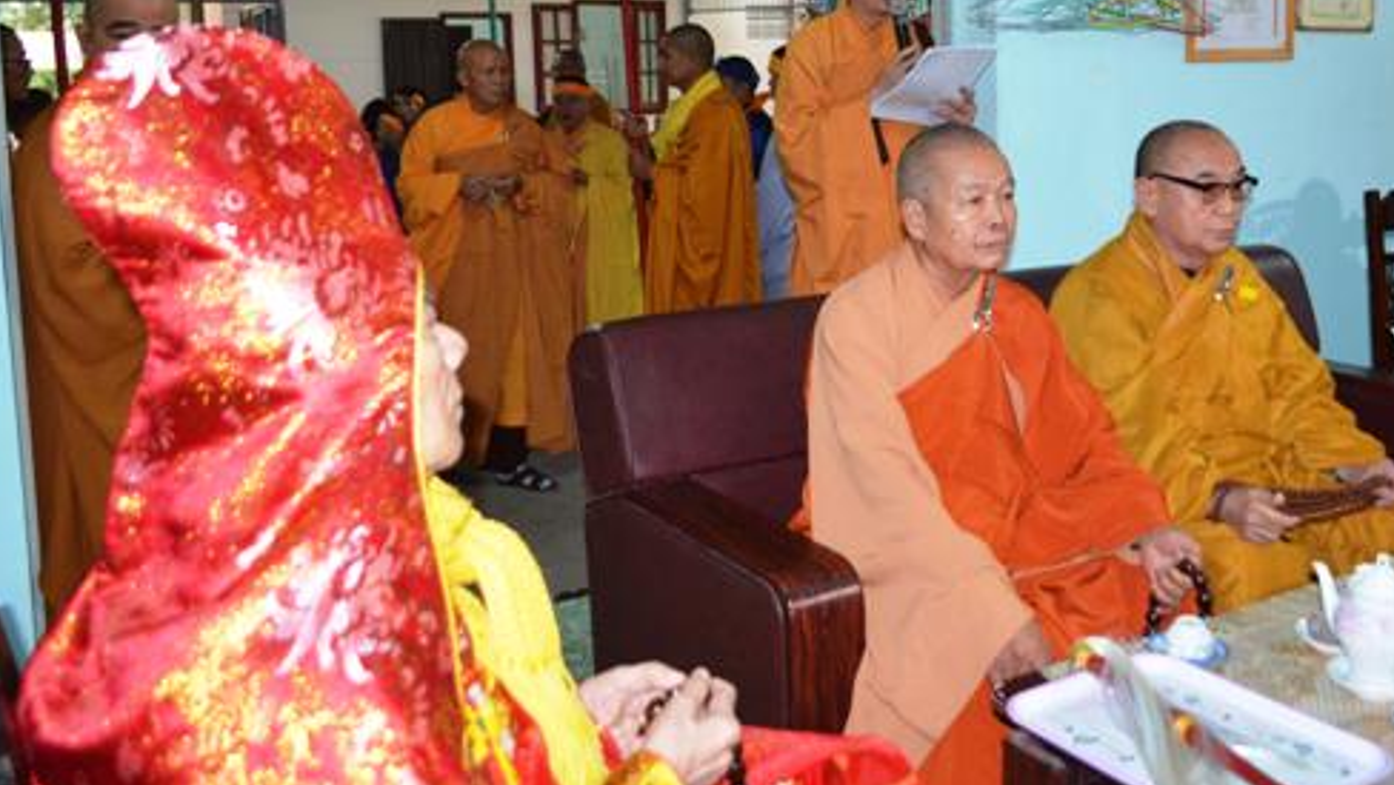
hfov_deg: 53.5
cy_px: 188
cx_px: 860
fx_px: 1368
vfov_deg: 31.4
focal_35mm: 37
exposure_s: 1/60
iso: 1800
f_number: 3.5
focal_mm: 18
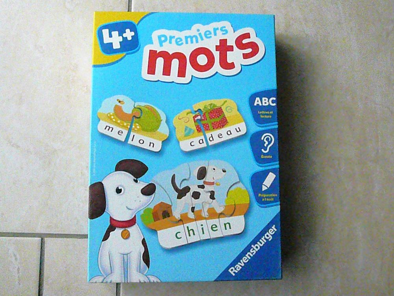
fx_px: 421
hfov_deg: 50.1
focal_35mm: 37
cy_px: 148
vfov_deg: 38.7
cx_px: 197
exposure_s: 1/160
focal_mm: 6.1
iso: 3200
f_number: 9
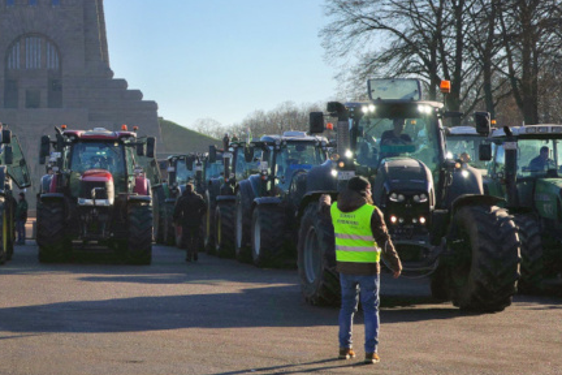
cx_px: 10
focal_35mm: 99
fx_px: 1545
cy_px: 66
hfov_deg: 20.0
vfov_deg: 13.7
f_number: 2.8
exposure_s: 1/2000
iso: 100
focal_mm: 26
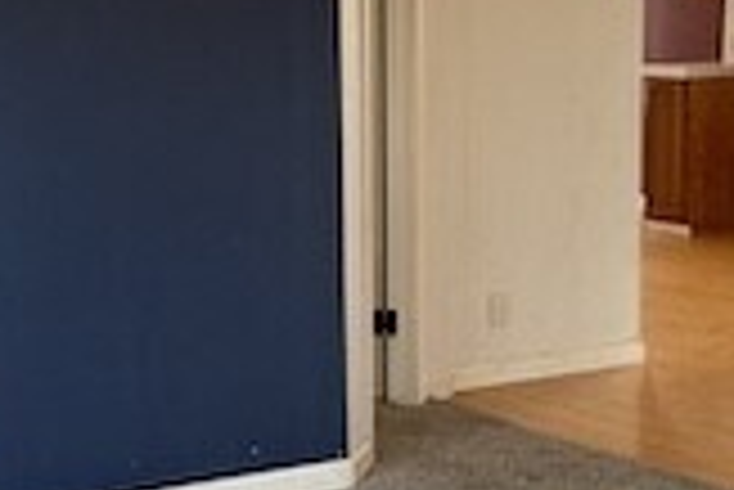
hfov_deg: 20.8
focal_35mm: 98
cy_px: 297
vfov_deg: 14.0
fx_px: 2000
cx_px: 383
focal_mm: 6.76
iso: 200
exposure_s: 1/158
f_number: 1.78
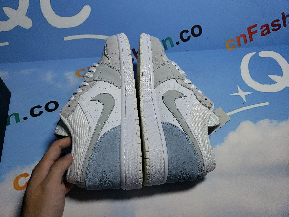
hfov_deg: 67.3
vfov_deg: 53.1
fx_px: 217
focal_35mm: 26
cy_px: 108
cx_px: 144
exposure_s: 1/970
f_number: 1.5
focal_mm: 4.3
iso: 50
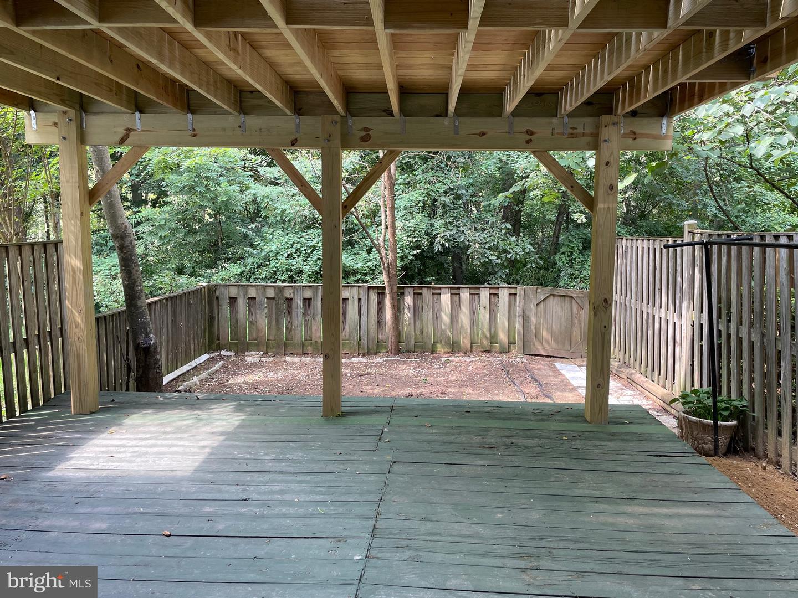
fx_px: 599
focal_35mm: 26
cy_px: 299
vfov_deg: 53.1
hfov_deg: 67.3
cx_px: 399
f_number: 1.6
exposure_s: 1/121
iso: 80
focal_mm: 4.2
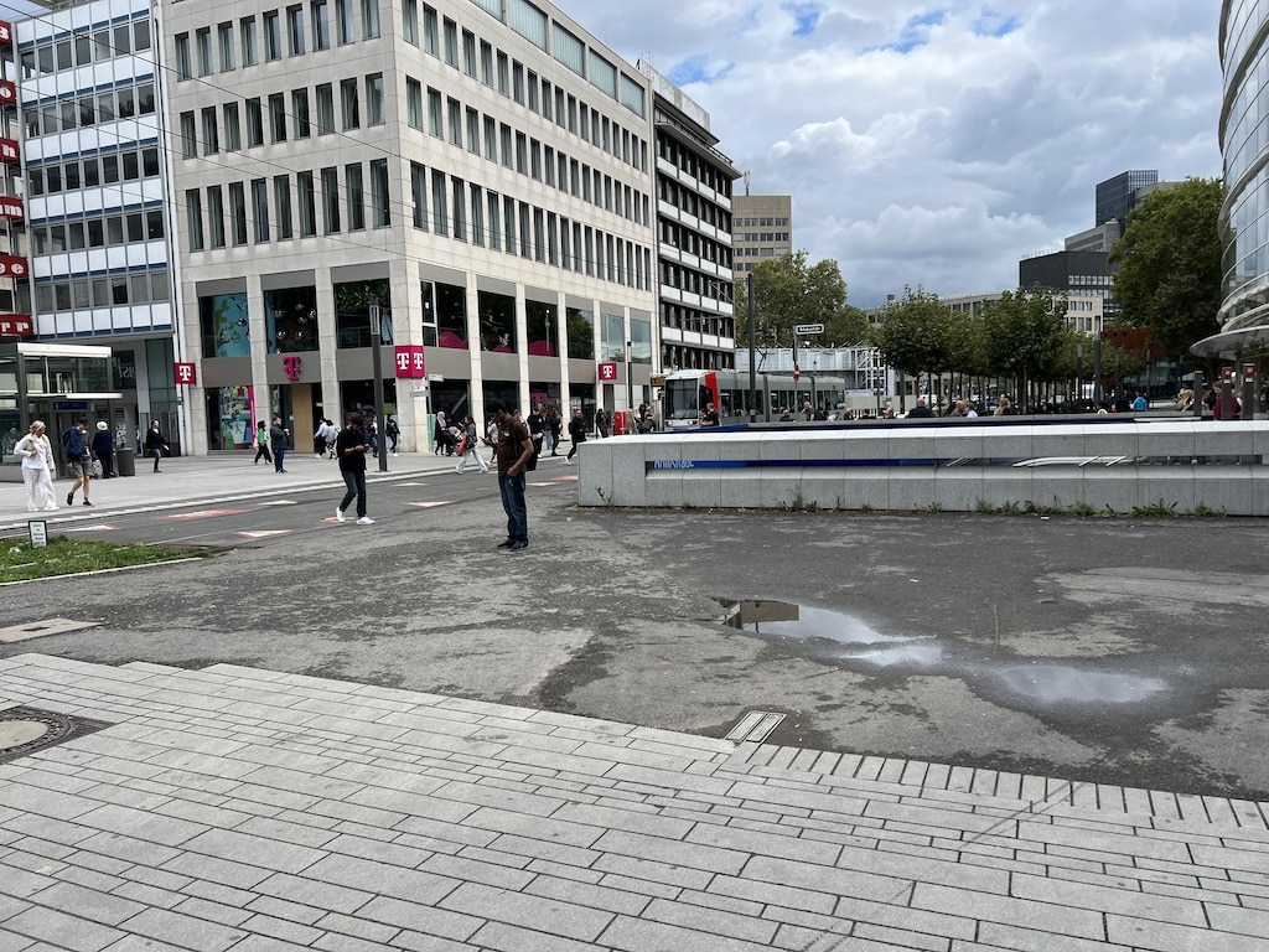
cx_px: 634
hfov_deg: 67.3
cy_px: 476
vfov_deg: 53.1
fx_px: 953
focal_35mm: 26
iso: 50
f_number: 1.5
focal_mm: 5.7
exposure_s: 1/2404
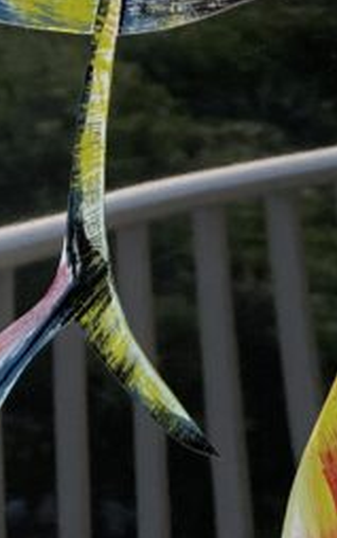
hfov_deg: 11.0
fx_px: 1629
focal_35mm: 111
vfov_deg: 16.1
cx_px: -271
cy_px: -402
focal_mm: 5.1
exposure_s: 1/121
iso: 100
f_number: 1.6
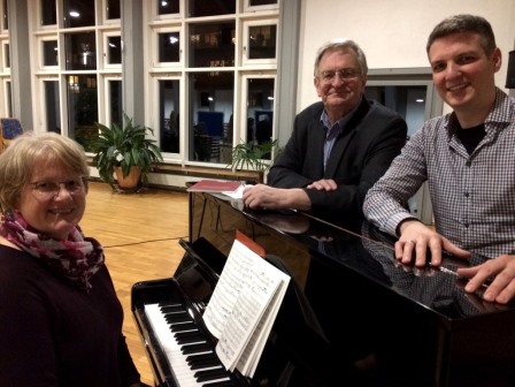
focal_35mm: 29
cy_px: 194
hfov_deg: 61.7
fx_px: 431
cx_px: 258
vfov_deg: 48.2
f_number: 2.2
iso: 400
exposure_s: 1/17
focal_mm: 4.15
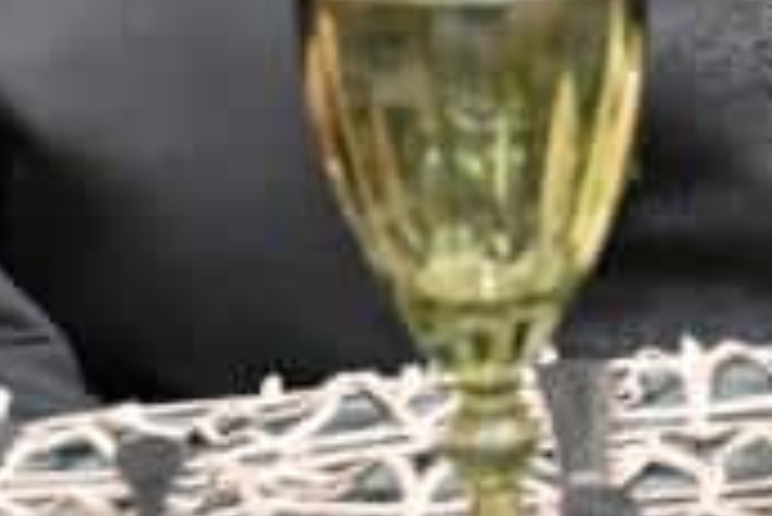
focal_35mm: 297
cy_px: -729
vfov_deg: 4.5
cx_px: 1486
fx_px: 6374
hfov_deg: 6.7
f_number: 4.5
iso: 1600
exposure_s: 1/200
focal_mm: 50
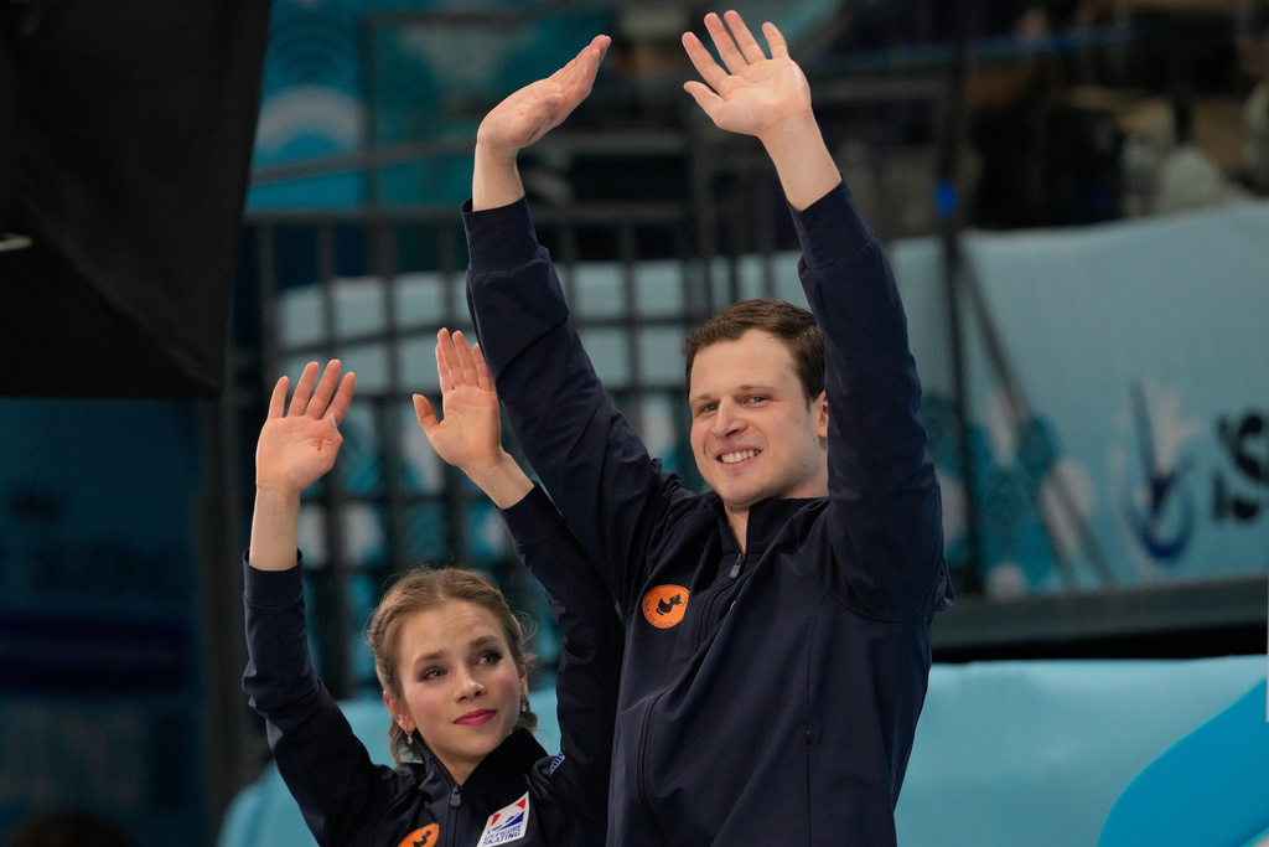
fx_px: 14101
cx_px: 634
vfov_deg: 3.4
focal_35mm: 400
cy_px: 424
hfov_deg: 5.2
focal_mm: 400
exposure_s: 1/2000
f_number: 5.6
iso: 5000
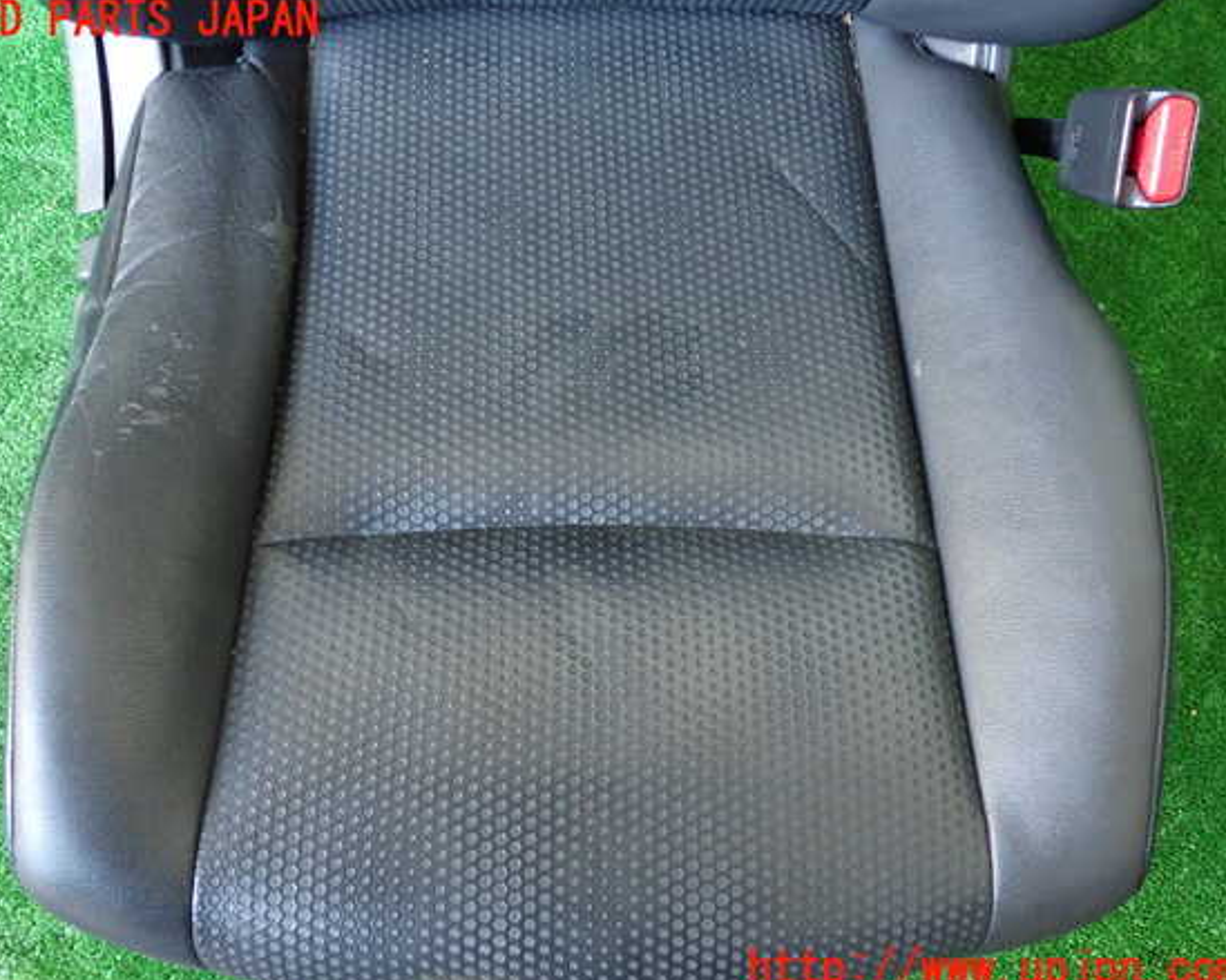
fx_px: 1161
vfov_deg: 45.8
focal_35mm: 32
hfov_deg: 55.6
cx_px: 583
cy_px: 496
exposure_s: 1/30
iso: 800
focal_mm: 5.4
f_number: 2.3
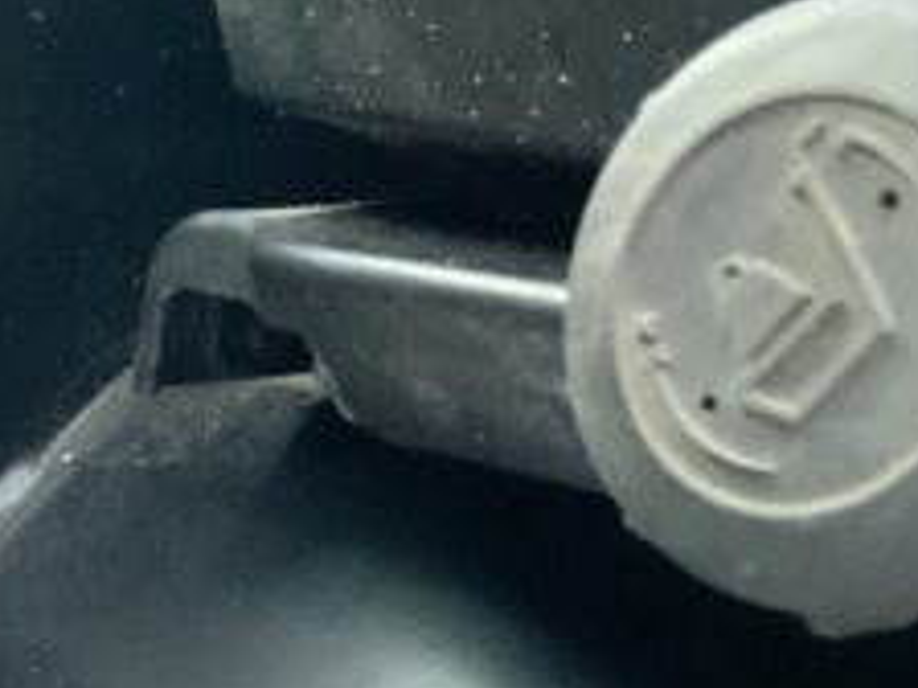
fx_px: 2201
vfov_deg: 17.3
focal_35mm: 83
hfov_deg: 20.8
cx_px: -369
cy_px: 704
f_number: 1.8
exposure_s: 1/30
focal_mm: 3
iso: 400
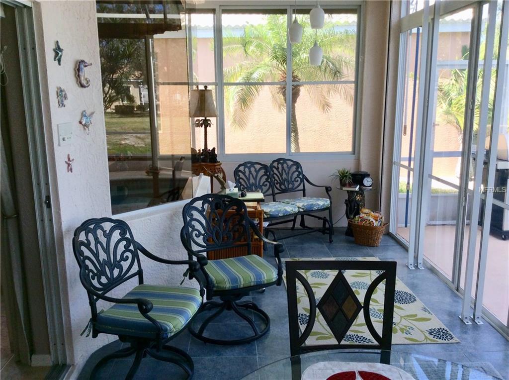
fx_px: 470
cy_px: 190
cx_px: 254
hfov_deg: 56.9
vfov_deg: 44.0
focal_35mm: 32
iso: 32
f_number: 2.4
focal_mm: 3.3
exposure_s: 1/120
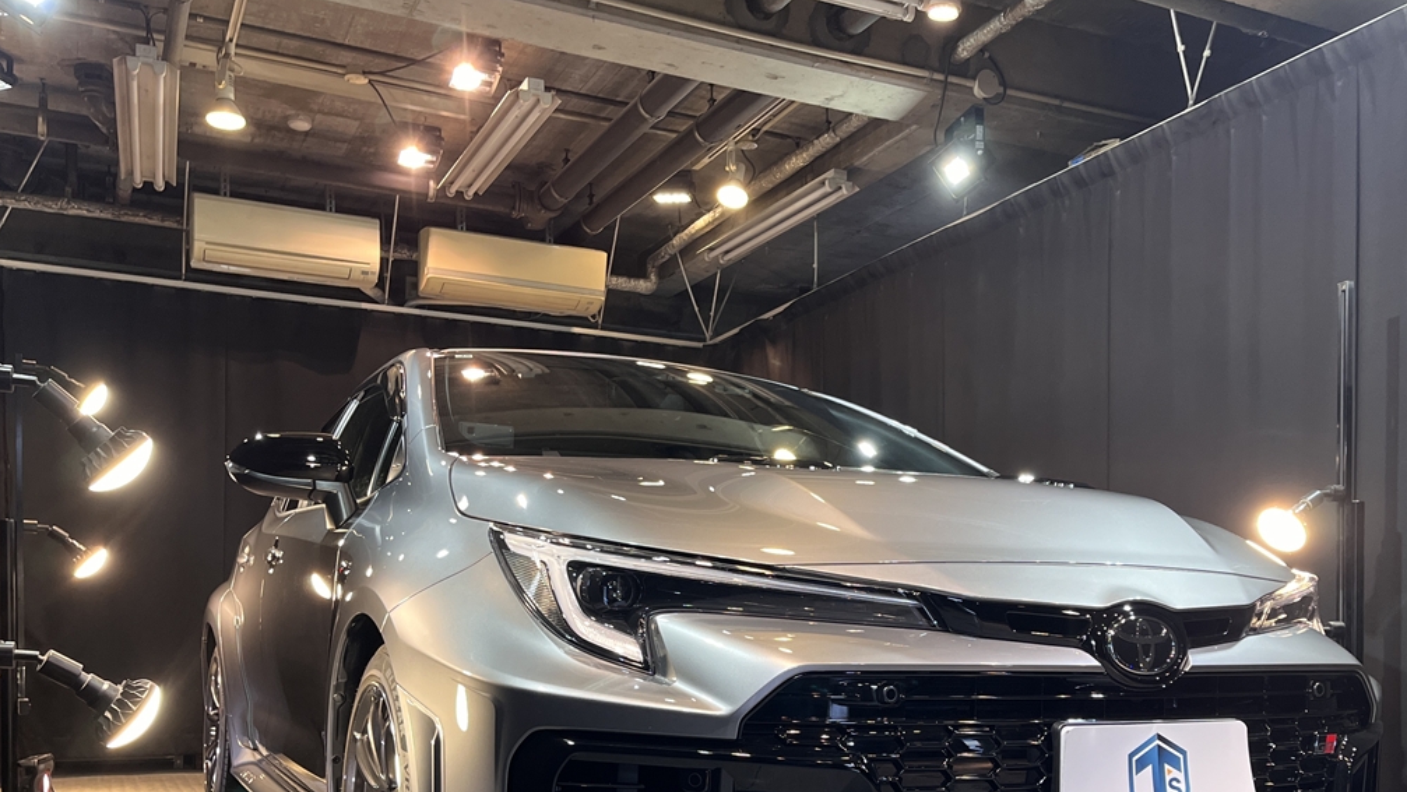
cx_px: 756
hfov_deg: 55.2
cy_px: 655
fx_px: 1343
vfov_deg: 31.8
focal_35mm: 36
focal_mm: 5.1
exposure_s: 1/120
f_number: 1.6
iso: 125
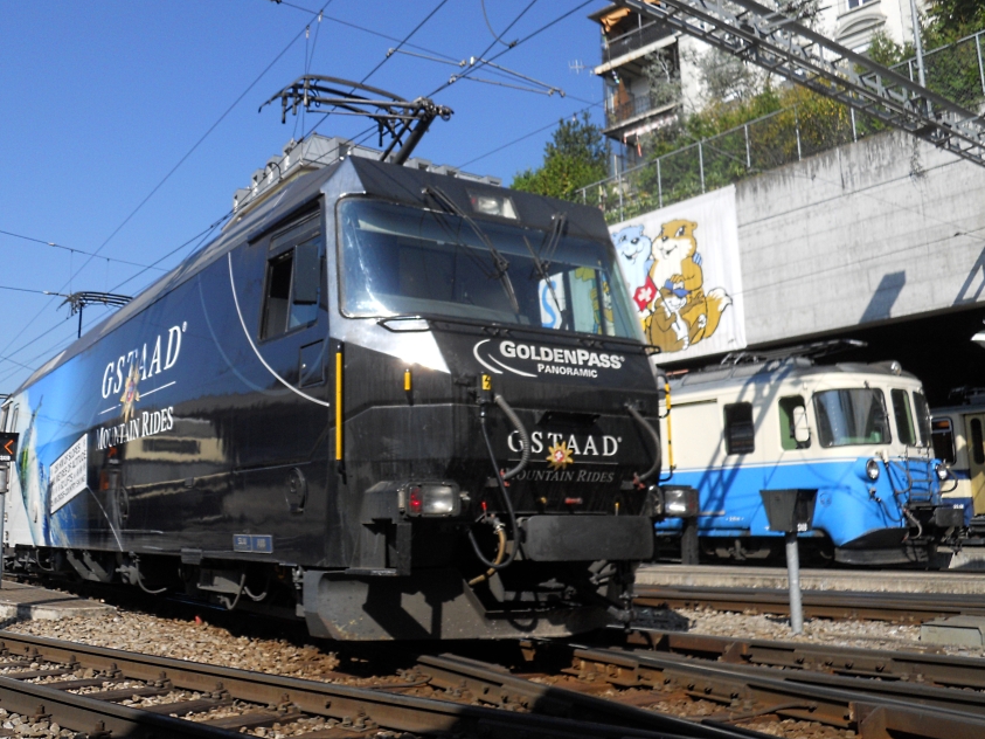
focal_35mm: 34
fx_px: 967
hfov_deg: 53.6
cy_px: 341
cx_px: 397
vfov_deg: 41.8
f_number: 5.4
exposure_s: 1/320
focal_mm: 5
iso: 80
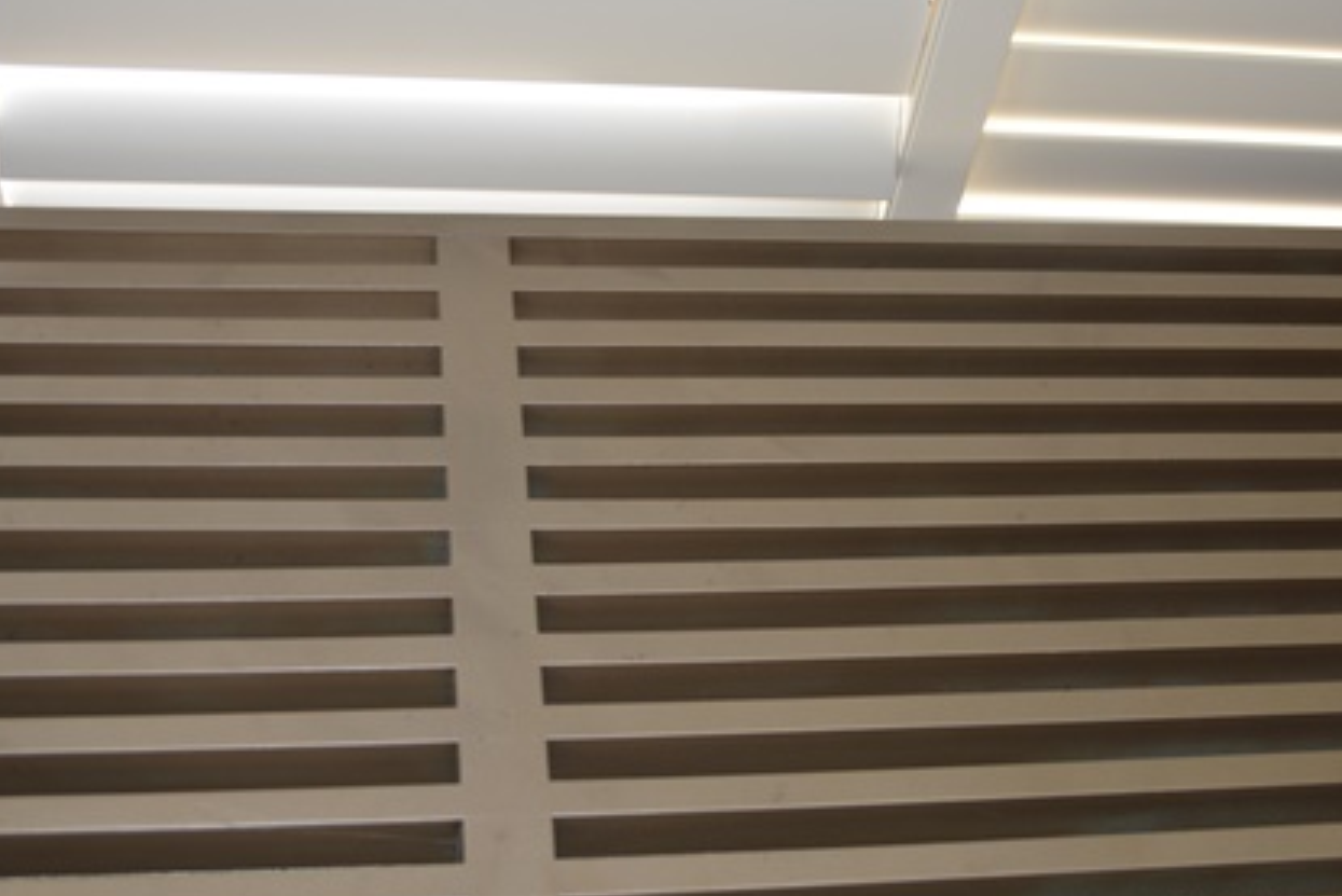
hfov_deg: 38.1
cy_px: 524
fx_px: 1939
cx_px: 776
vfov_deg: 26.0
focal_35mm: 52
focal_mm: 24
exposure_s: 1/80
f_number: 4
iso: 400
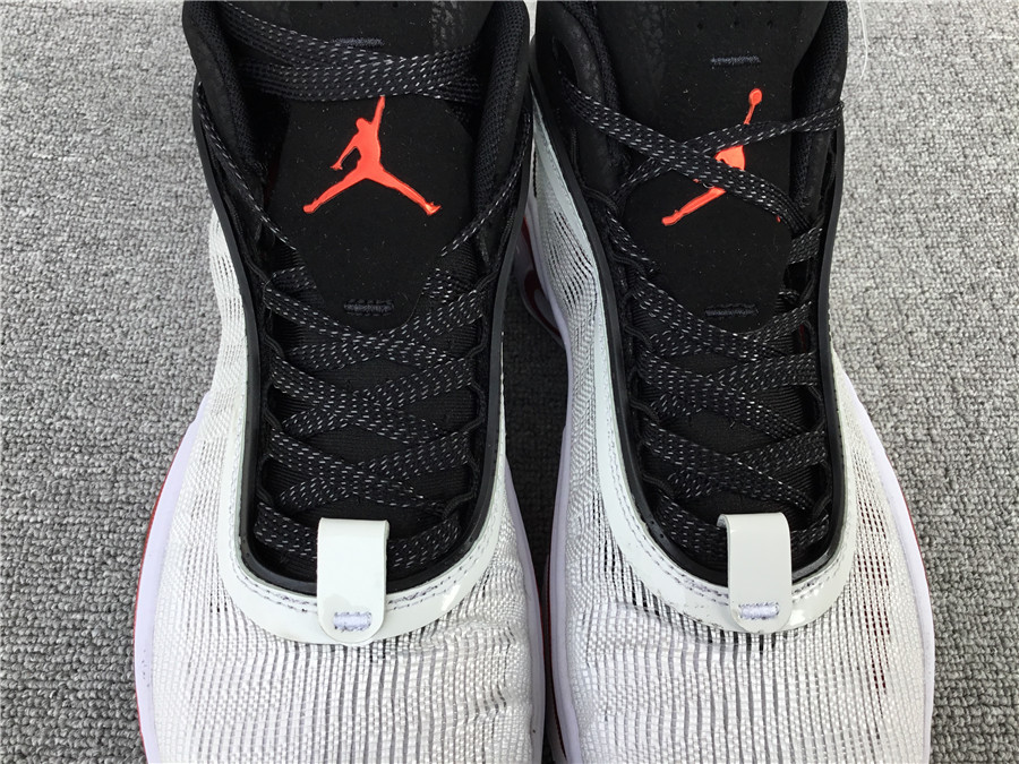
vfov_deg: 45.4
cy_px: 382
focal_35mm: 31
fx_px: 913
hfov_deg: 58.4
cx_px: 510
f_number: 2.4
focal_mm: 3.3
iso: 25
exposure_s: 1/403
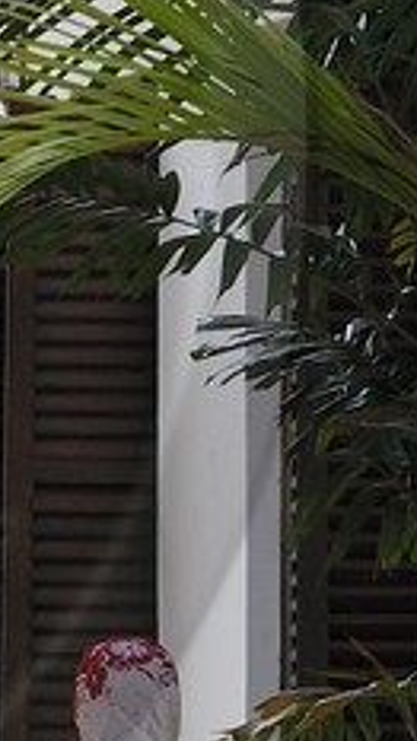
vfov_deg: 4.8
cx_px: -678
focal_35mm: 446
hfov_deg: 2.7
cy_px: 149
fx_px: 8770
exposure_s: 1/200
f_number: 8
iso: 200
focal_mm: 62
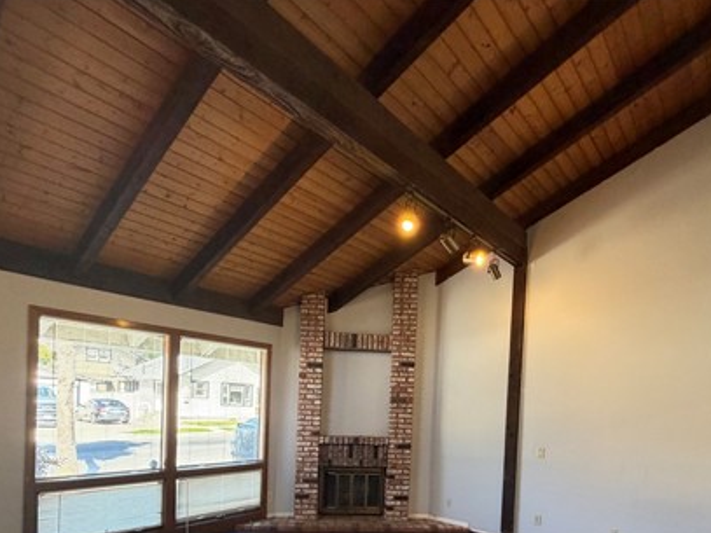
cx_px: 384
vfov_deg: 57.2
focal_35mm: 22
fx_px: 452
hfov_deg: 76.3
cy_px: 414
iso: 320
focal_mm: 2.22
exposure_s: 1/60
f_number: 2.2
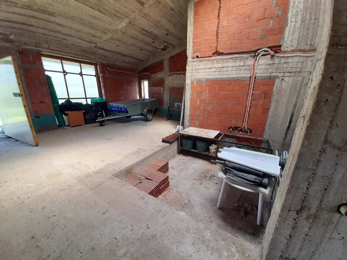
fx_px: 130
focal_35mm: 13
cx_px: 174
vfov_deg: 89.9
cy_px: 130
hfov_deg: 106.2
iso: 80
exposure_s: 1/100
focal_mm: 1.42
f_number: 2.2
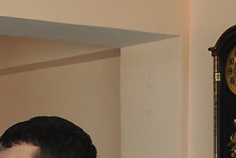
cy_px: 207
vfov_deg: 5.8
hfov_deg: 8.6
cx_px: -78
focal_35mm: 235
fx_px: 1542
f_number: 6.3
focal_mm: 50
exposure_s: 1/80
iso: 500
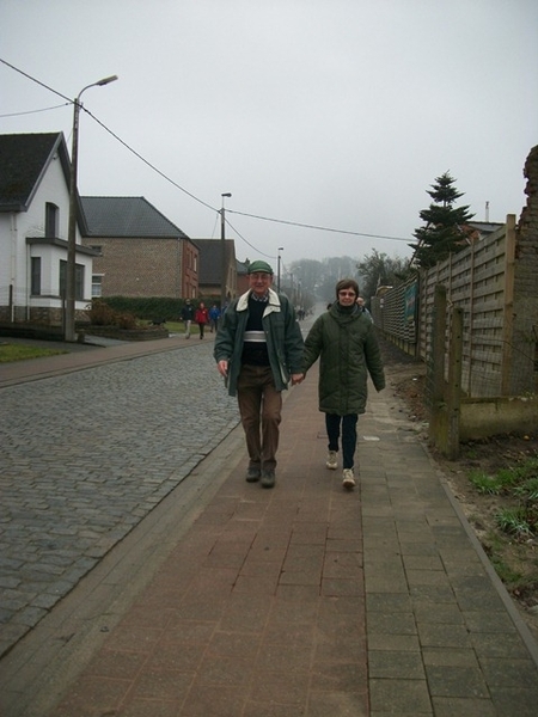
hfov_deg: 44.2
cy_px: 358
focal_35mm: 32
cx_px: 269
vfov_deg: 56.8
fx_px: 663
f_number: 2.9
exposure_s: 1/320
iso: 80
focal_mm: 5.7
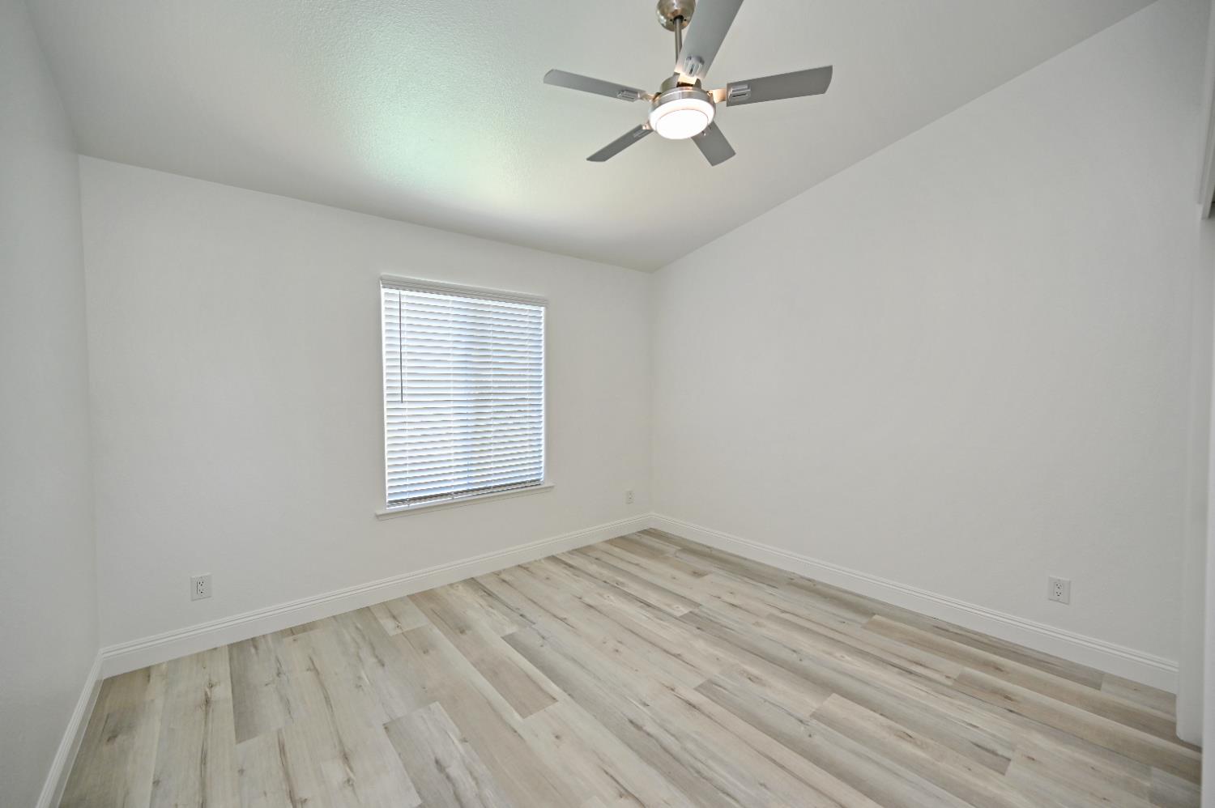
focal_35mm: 14
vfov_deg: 81.1
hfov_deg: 104.3
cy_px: 404
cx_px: 608
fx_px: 472
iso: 200
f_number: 4.5
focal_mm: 14
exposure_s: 1/60
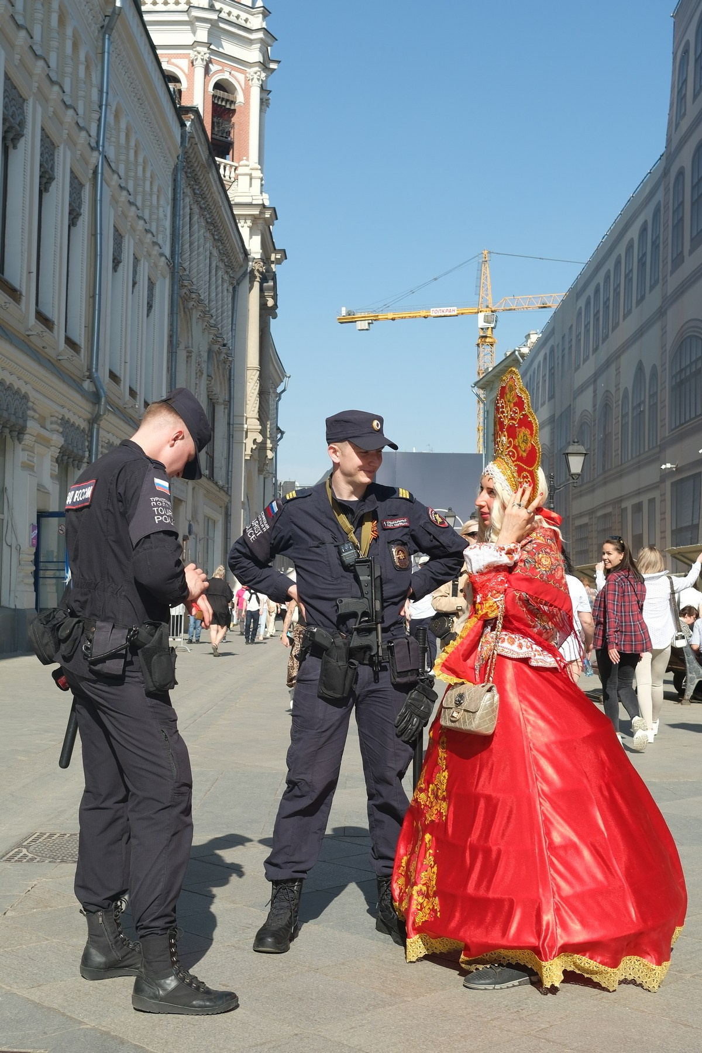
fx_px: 1024
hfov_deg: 37.9
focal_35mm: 35
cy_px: 526
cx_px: 351
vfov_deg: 54.4
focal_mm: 23
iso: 160
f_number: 5.6
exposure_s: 1/550
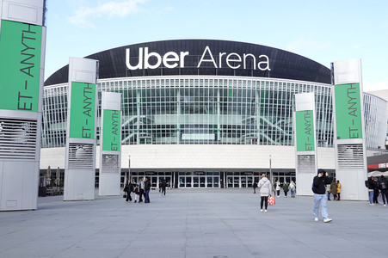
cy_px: 129
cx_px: 194
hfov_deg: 53.2
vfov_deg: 36.8
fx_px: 388
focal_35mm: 36
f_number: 5
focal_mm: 13.29
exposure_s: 1/200
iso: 125
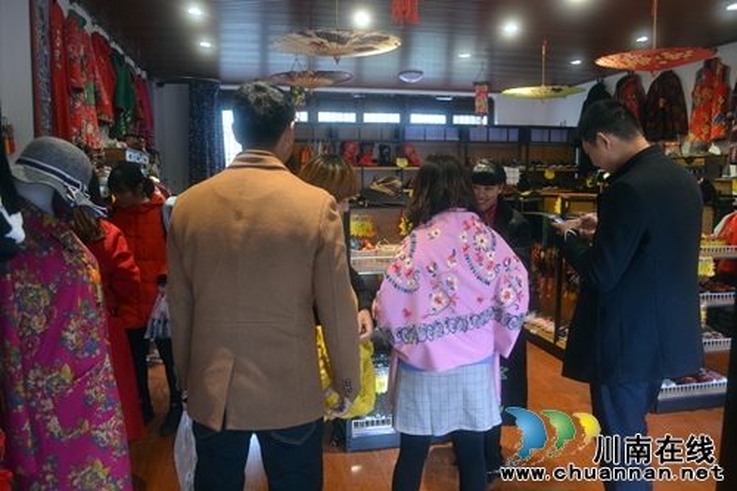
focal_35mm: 27
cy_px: 246
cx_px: 368
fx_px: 553
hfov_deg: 67.4
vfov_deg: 47.9
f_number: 3.5
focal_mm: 18
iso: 800
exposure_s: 1/30
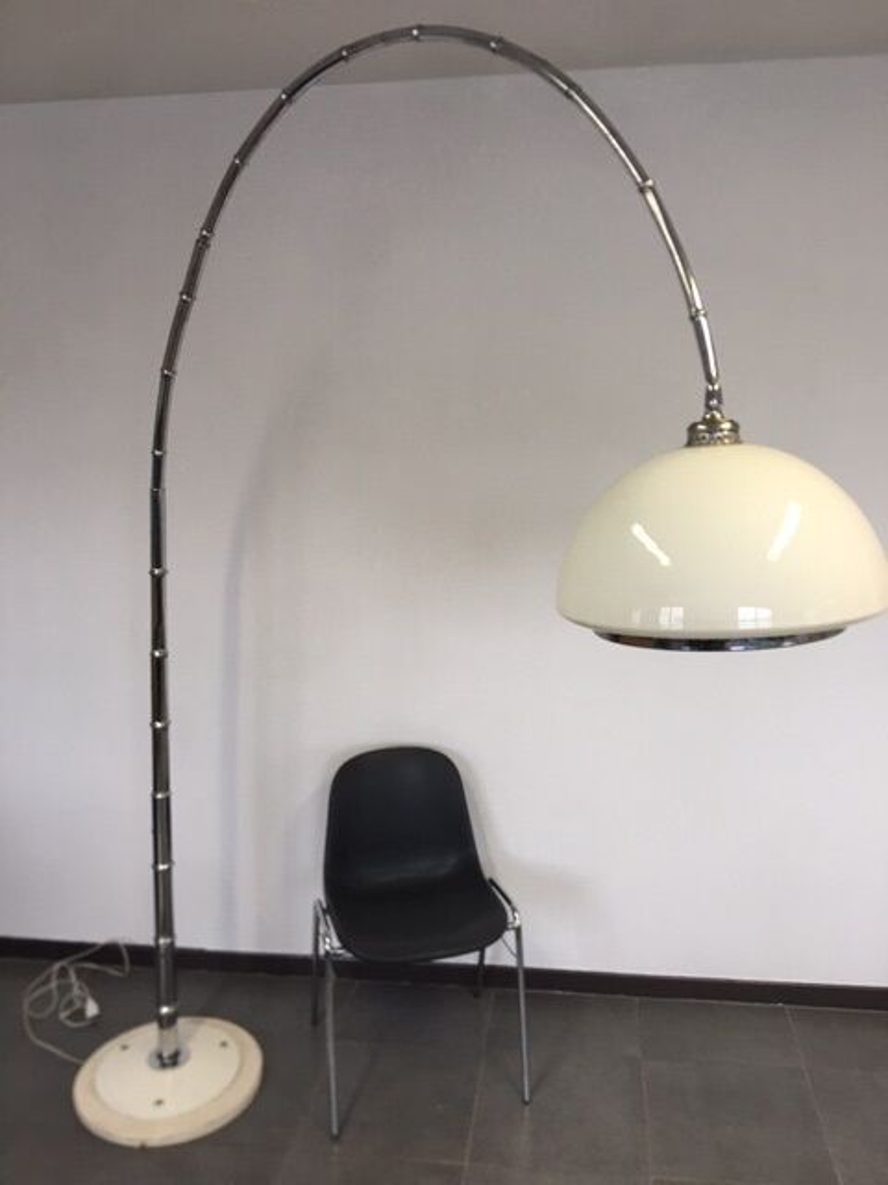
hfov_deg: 48.2
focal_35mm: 29
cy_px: 592
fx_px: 992
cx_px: 444
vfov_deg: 61.7
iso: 50
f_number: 2.2
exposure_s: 1/33
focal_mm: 4.15
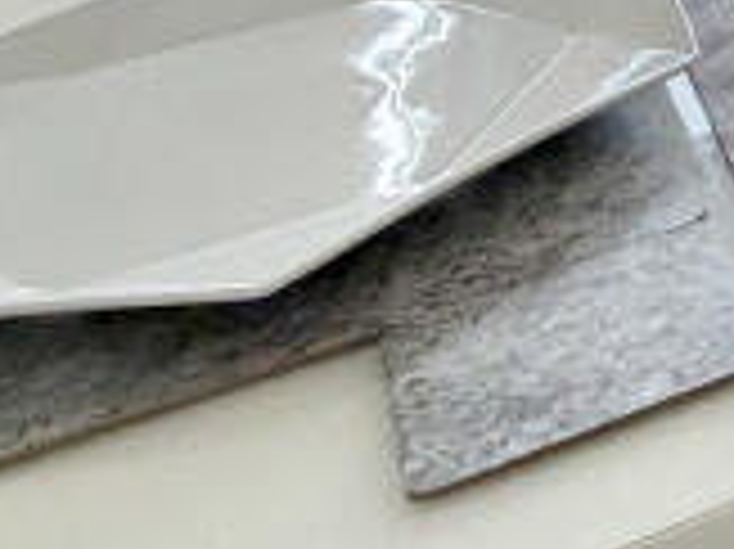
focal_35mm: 88
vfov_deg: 13.2
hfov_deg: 14.4
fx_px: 1865
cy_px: -702
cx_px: 1783
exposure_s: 1/100
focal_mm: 2.22
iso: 50
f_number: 2.2
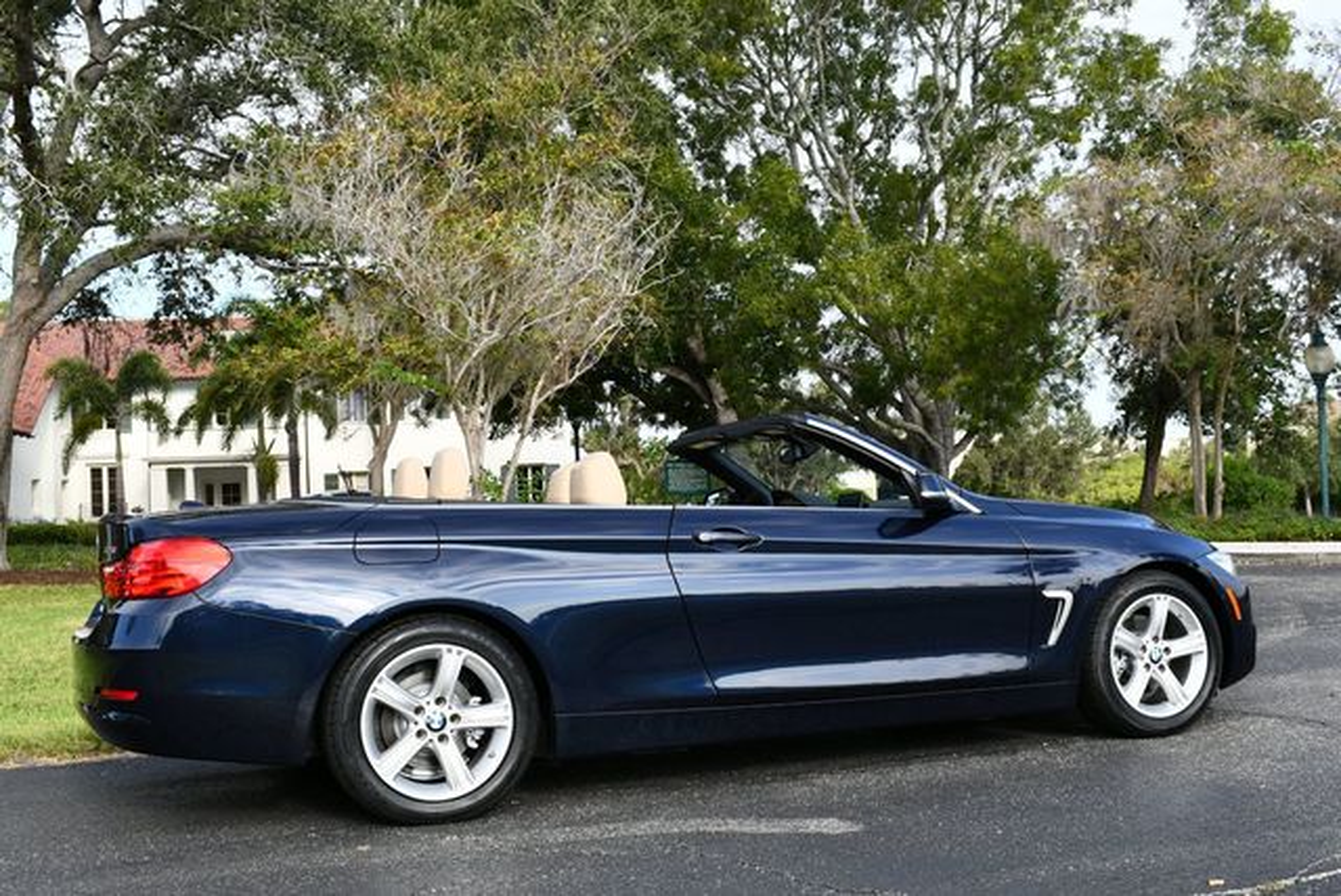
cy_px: 448
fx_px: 1491
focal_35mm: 40
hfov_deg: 48.4
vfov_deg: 33.5
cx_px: 670
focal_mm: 20
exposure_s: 1/250
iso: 200
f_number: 7.1
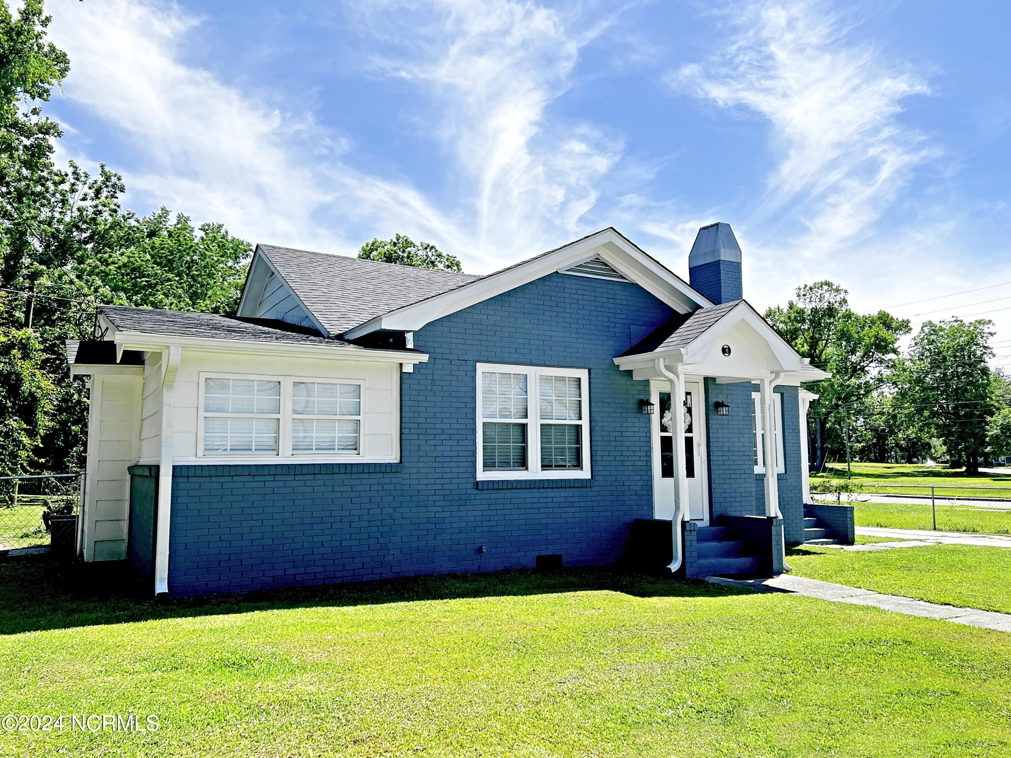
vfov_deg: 53.1
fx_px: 759
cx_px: 506
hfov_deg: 67.3
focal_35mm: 26
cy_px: 379
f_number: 1.5
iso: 50
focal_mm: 5.7
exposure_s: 1/5076
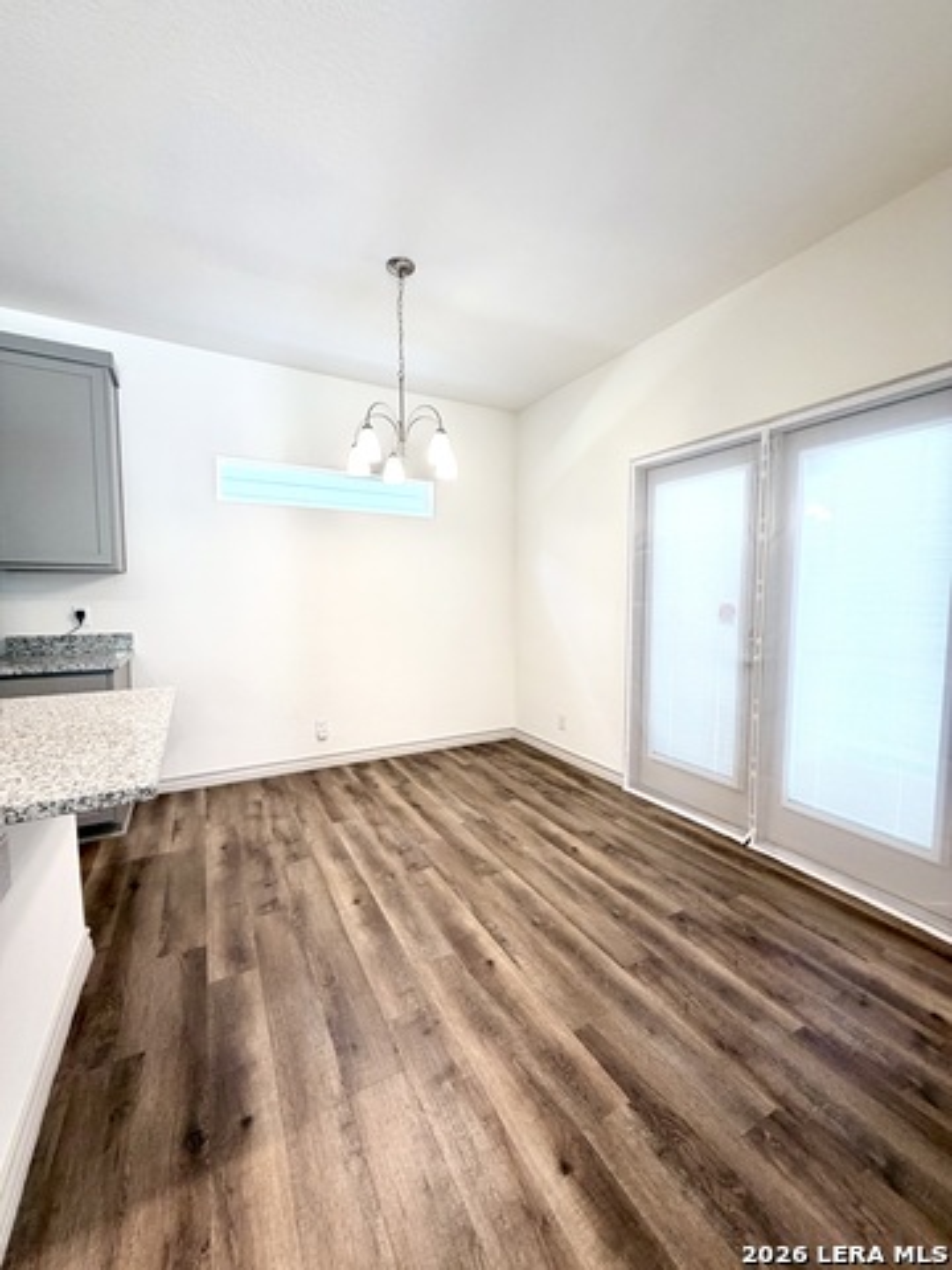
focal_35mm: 14
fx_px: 513
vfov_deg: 102.1
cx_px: 476
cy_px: 635
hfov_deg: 85.7
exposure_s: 1/120
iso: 200
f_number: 2.2
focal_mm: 2.22
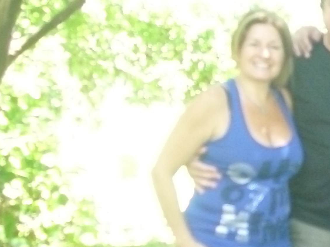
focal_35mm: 90
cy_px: 134
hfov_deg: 19.8
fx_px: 858
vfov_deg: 16.4
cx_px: 440
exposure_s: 1/60
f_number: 2.8
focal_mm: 6.2
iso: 200
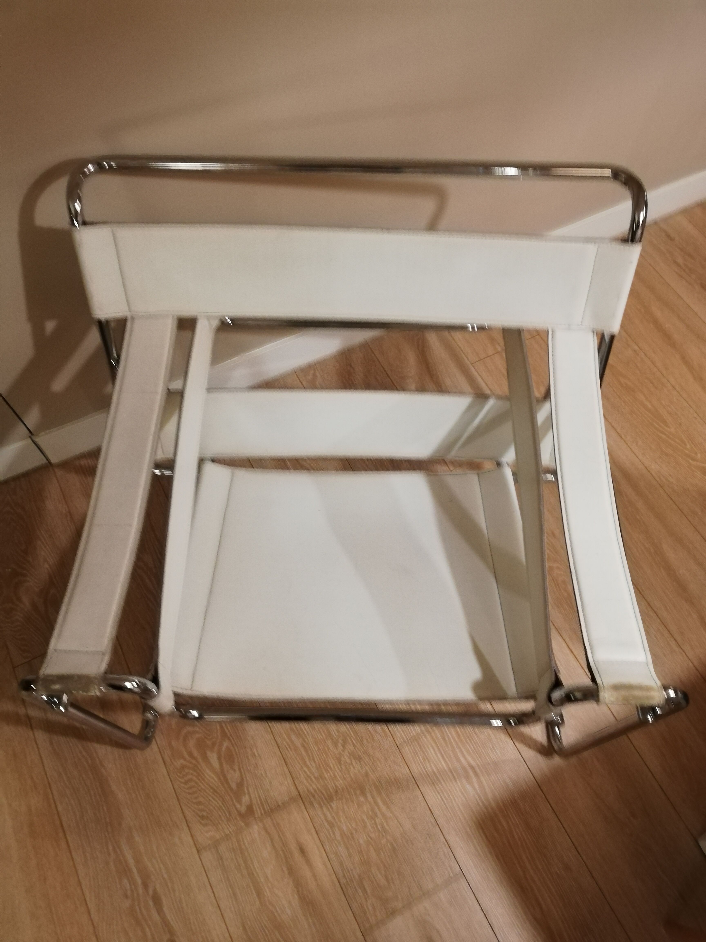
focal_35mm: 26
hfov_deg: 53.1
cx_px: 353
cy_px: 471
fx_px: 707
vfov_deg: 67.3
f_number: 2.2
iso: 400
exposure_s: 1/33.3
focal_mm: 3.81
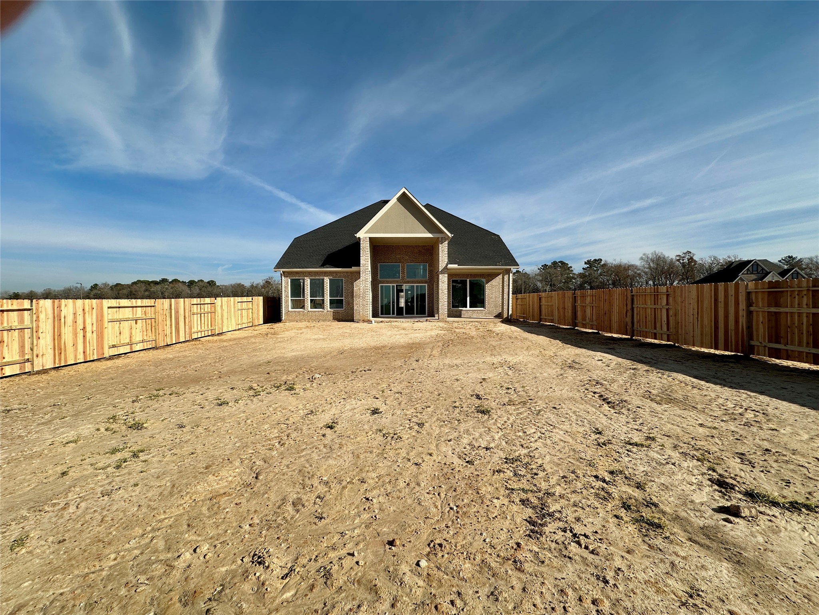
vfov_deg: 85.7
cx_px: 410
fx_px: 331
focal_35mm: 14
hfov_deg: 102.1
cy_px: 308
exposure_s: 1/3205
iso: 50
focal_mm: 2.22
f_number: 2.2
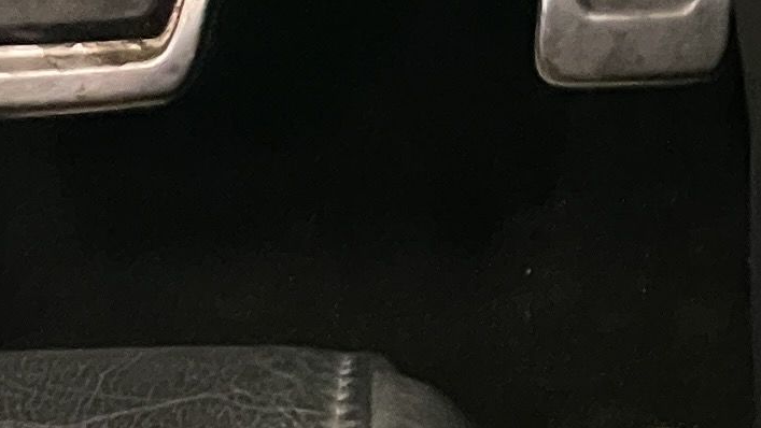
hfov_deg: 6.5
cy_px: -922
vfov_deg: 3.7
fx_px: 6519
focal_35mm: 323
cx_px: 1563
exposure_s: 1/33
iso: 800
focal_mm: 6
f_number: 2
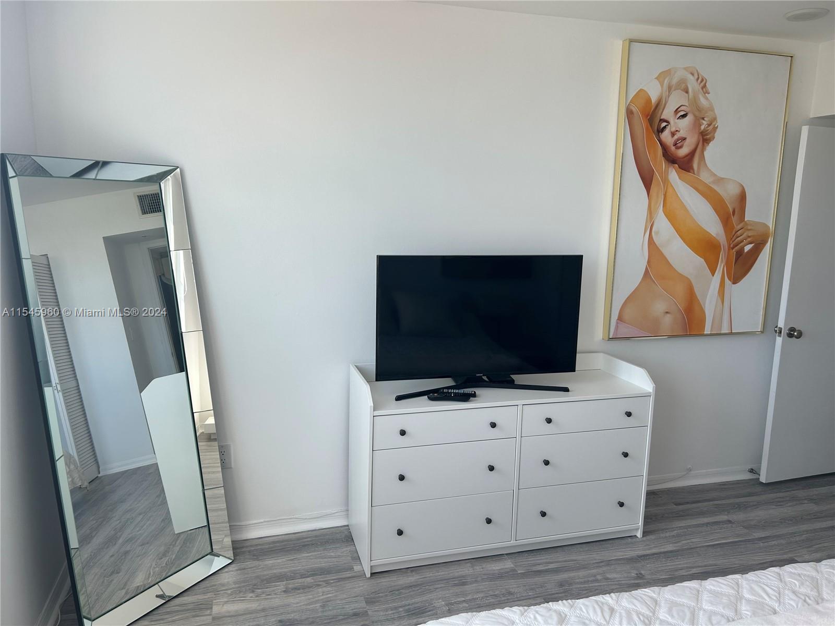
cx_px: 418
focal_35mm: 26
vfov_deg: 53.1
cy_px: 313
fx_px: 627
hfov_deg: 67.3
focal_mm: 5.7
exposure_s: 1/380
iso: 50
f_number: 1.5
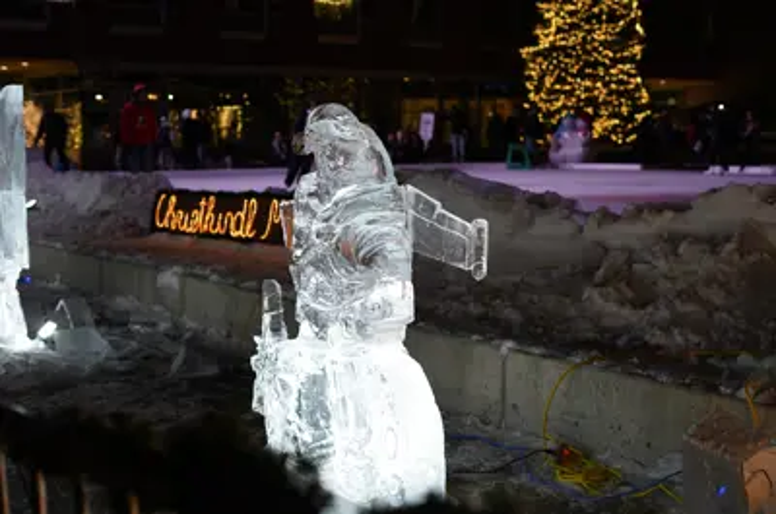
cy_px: 257
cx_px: 388
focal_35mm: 50
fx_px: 1076
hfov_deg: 39.7
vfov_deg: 26.9
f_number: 3.2
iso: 1600
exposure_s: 1/160
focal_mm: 50
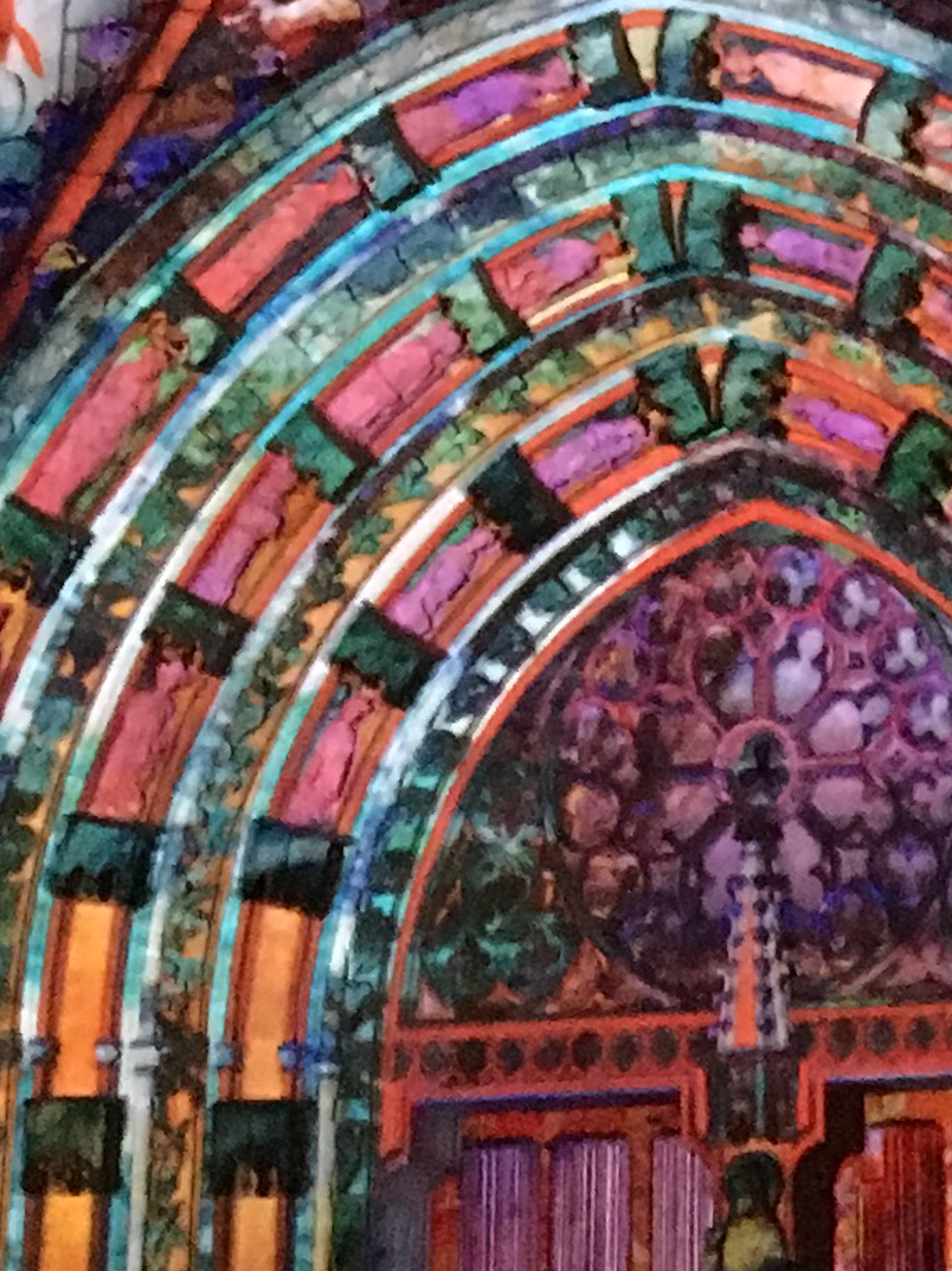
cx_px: 977
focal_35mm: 128
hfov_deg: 11.4
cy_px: -1025
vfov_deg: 13.7
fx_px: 4696
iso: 500
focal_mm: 4.15
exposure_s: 1/17
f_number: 2.2
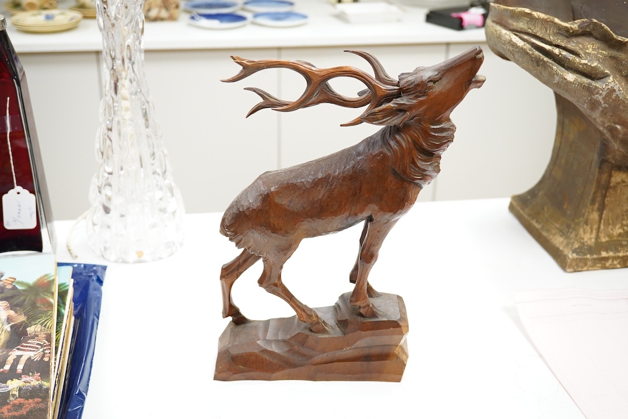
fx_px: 785
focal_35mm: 45
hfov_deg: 43.6
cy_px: 210
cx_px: 314
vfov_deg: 29.9
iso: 2500
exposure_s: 1/160
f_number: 6.3
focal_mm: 30
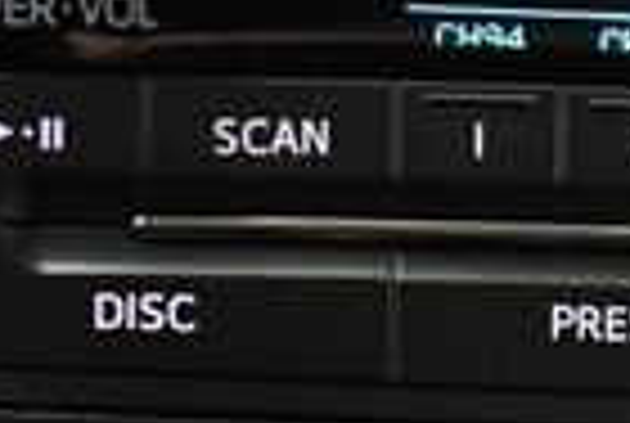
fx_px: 2876
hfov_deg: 11.4
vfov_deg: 8.1
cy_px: 806
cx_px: 1238
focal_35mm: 164
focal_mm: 18
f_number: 3.5
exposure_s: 1/100
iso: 3200
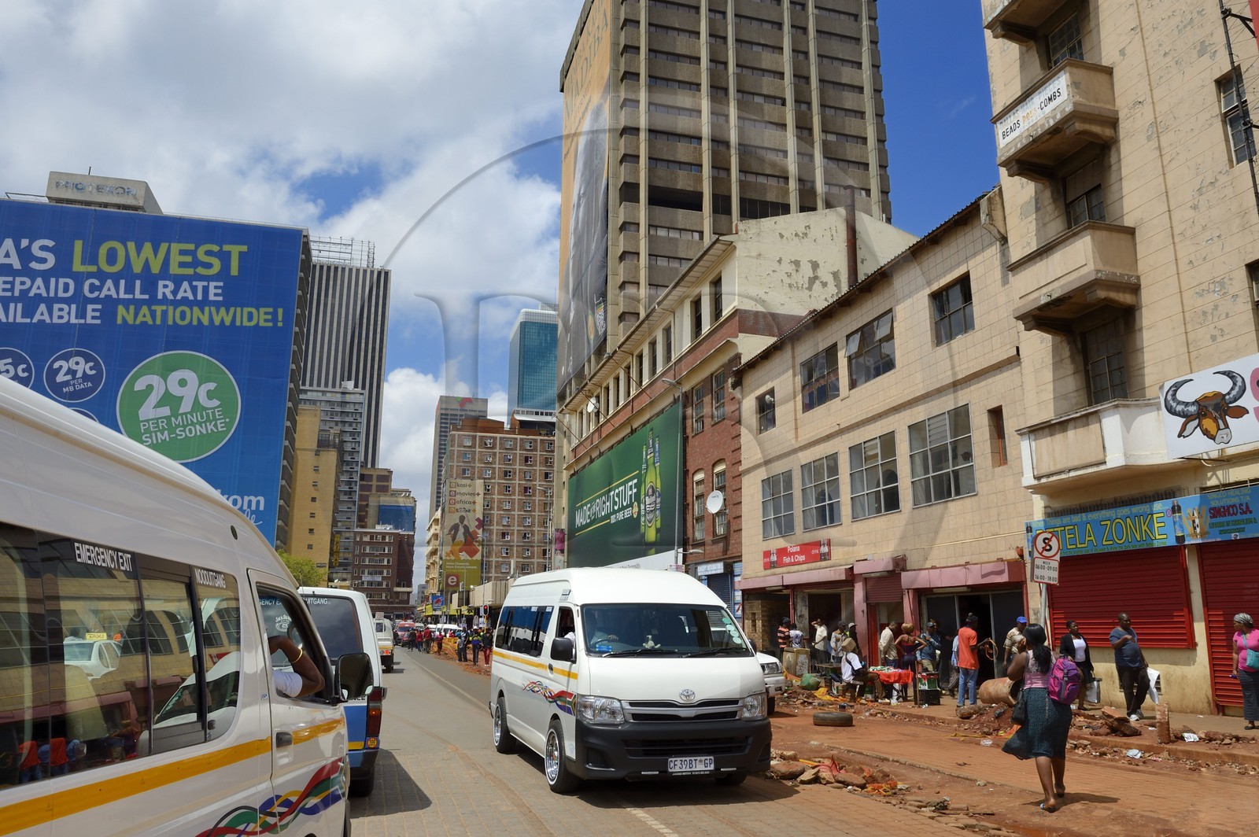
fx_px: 839
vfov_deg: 53.1
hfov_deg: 73.8
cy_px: 418
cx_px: 630
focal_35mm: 24
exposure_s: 1/640
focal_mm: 24
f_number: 14
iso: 400
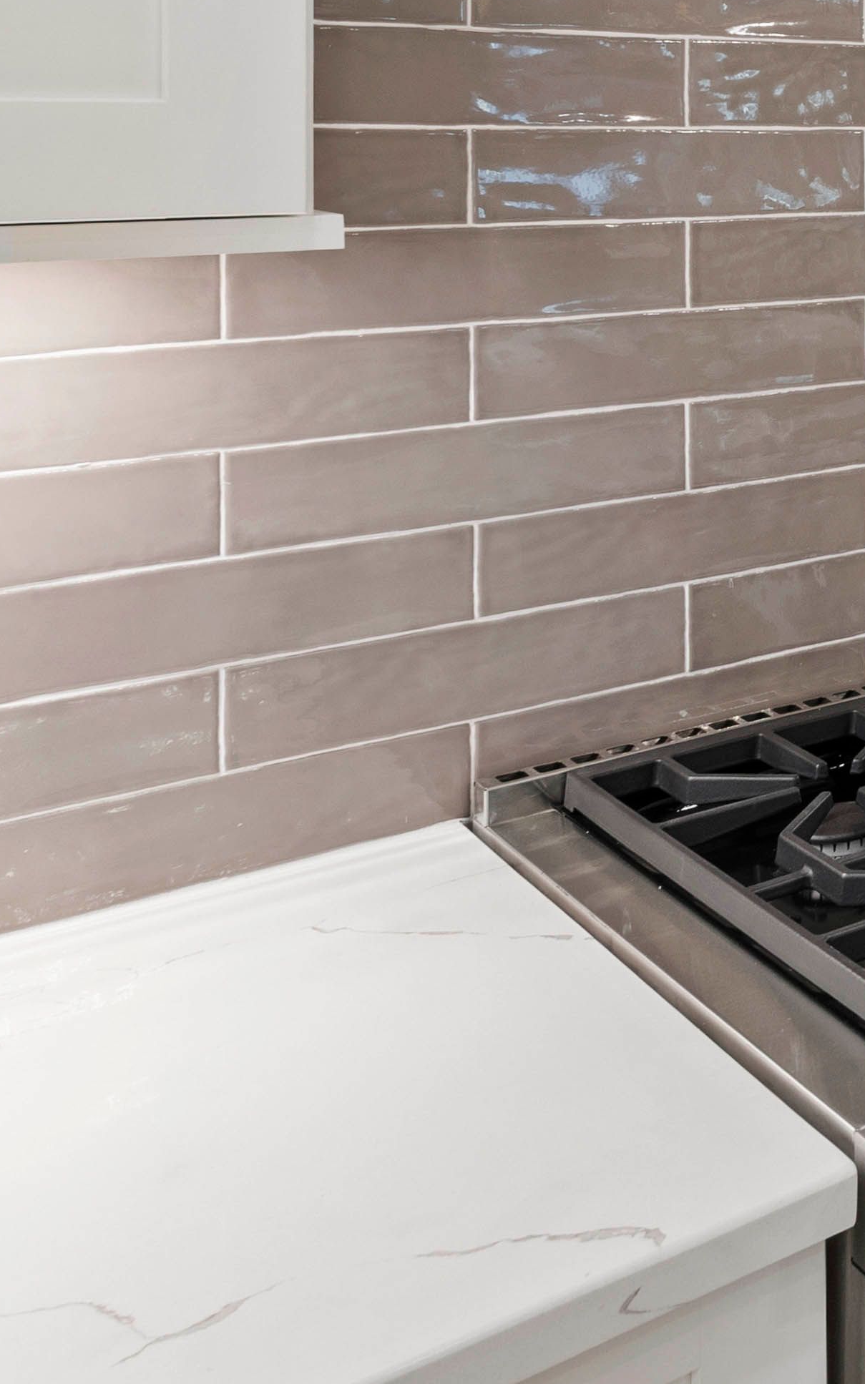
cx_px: 1631
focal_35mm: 44
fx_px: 1660
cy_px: 142
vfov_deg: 41.7
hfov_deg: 19.7
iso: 100
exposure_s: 1/2
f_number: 8
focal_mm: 10
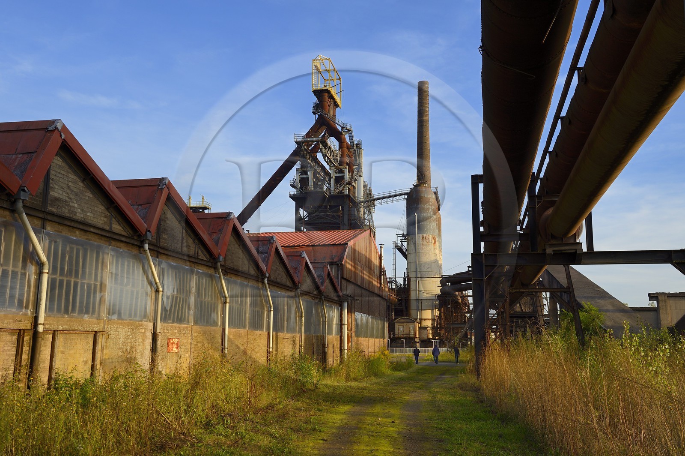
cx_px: 342
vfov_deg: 36.8
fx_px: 684
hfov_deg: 53.2
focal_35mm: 36
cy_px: 228
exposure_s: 1/250
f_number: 8
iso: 200
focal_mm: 36
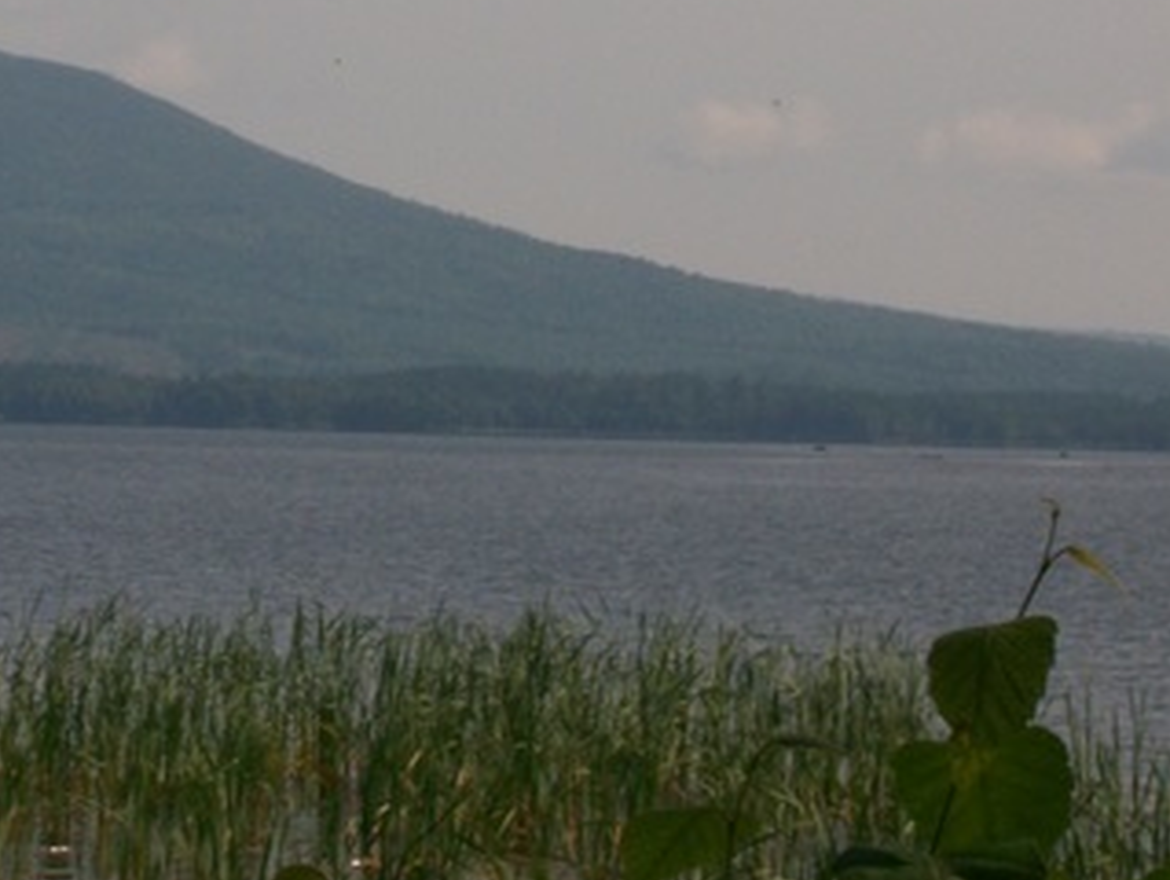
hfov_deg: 7.5
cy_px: -132
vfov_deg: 5.6
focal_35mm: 263
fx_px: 8899
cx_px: -26
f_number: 10.3
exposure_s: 1/320
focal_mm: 18.8
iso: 80
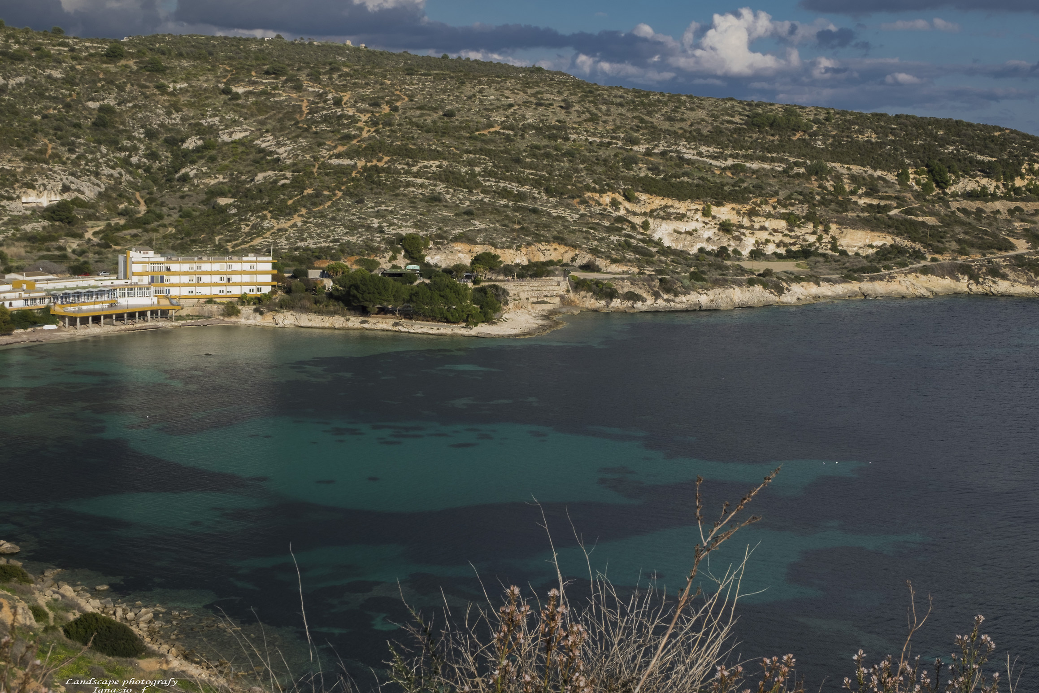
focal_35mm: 58
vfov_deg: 23.4
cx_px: 531
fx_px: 1674
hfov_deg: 34.5
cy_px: 353
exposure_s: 1/160
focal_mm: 37.1
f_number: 14
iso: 200
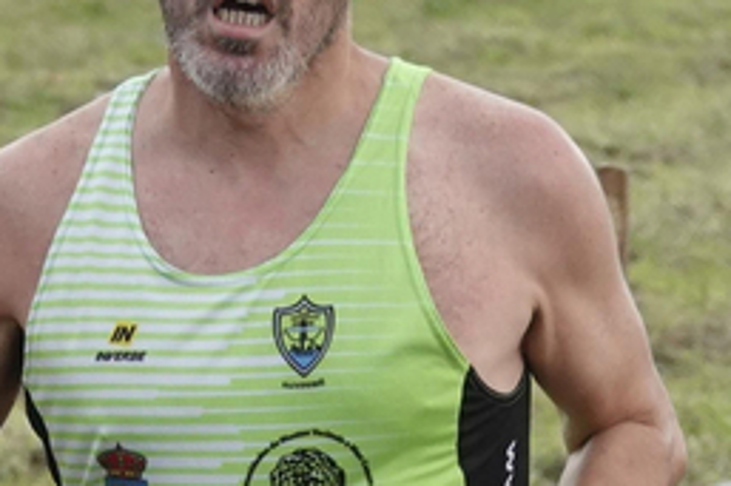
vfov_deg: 1.1
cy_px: 827
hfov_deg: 1.7
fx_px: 25284
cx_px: 609
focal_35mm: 1246
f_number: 4
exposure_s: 1/640
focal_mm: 73.24
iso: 400
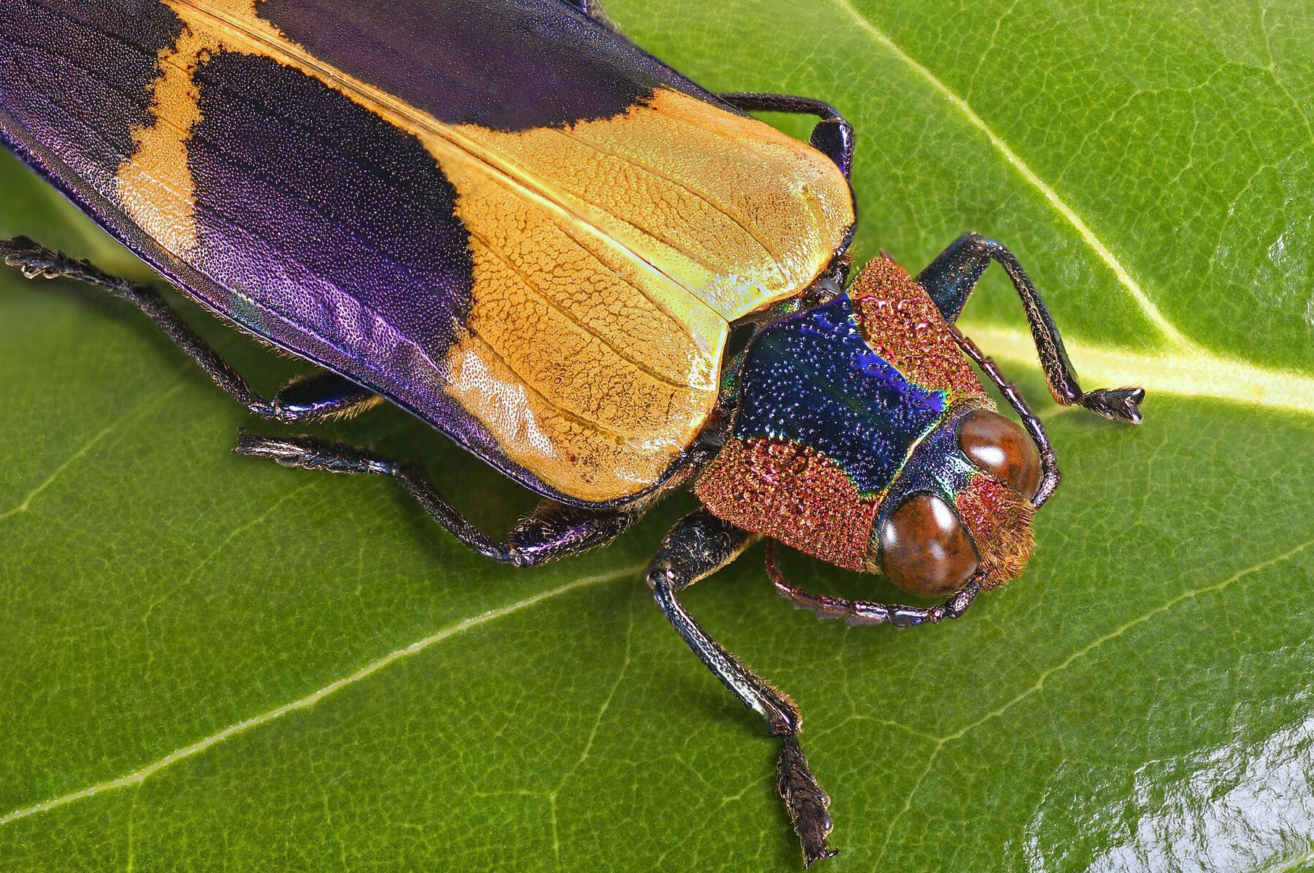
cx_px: 599
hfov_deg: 17.2
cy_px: 345
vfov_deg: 11.5
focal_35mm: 119
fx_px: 4339
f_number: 8
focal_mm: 60
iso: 100
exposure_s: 1/250
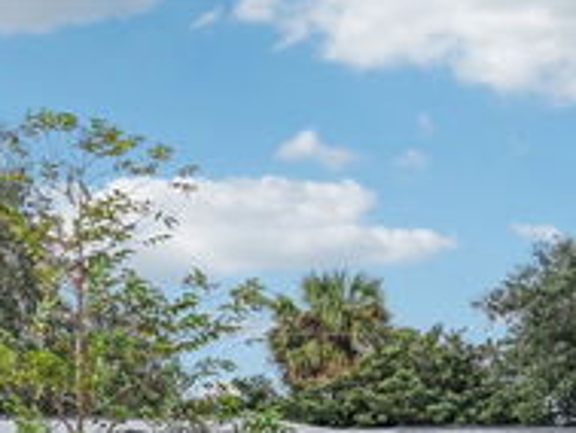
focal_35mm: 65
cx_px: 116
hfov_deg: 29.1
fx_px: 1082
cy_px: 570
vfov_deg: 20.5
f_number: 1.8
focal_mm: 8.7
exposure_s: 1/3000
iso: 200
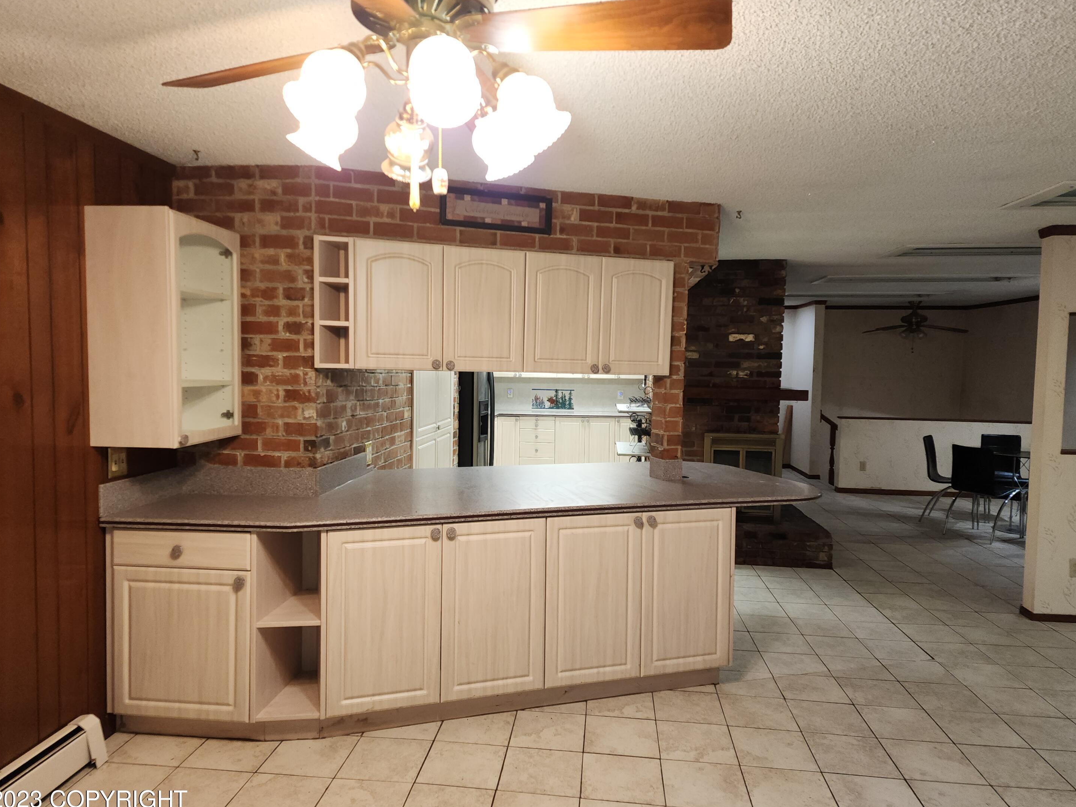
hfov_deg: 71.6
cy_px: 417
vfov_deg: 56.8
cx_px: 532
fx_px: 746
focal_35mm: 24
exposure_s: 1/60
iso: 125
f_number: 1.8
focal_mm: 6.4
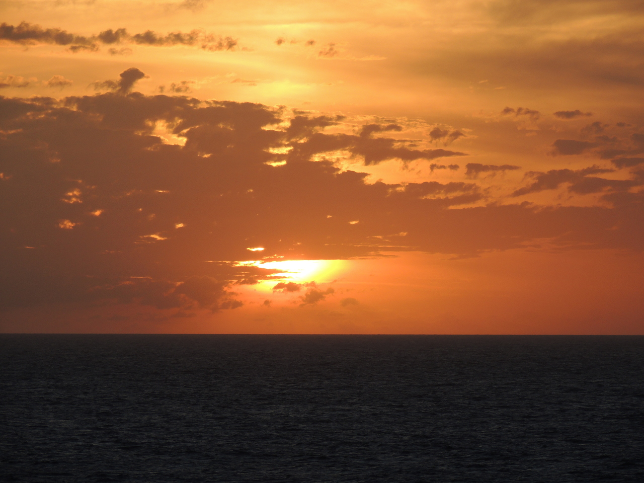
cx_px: 322
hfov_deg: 6.6
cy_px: 242
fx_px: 5581
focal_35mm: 300
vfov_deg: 5.0
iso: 140
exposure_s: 1/800
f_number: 4.8
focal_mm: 53.5
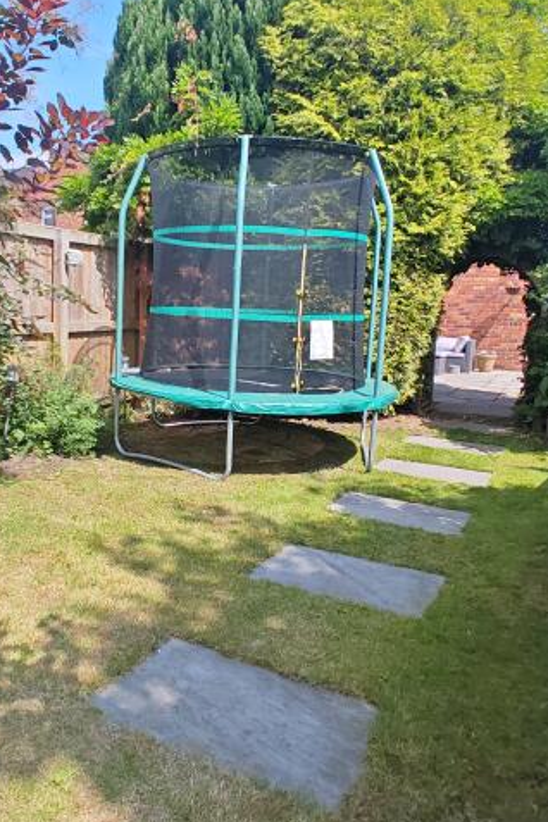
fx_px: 662
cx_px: 174
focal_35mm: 29
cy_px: 364
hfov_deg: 44.2
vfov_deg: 63.5
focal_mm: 1.82
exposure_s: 1/480
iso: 50
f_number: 2
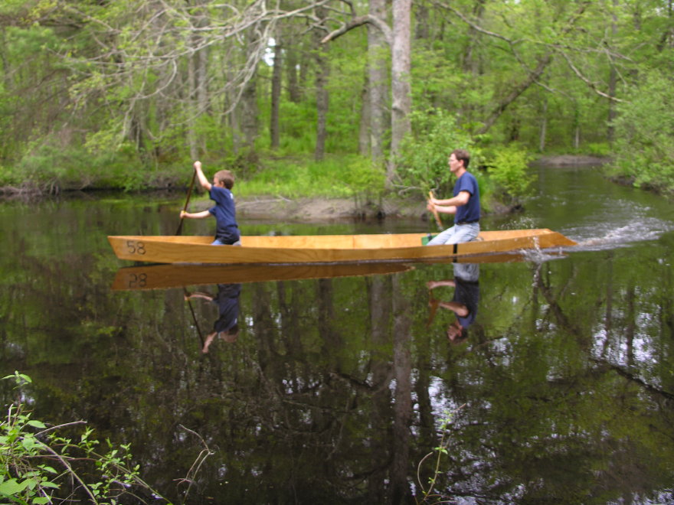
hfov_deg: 52.6
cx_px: 337
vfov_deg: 40.7
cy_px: 252
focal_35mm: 35
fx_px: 681
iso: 50
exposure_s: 1/125
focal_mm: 8.9
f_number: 2.8
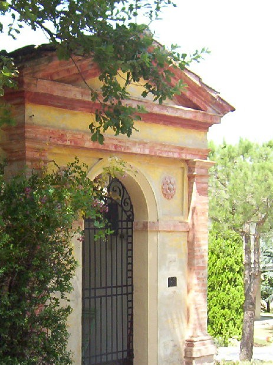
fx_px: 726
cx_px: 111
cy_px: 258
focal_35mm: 69
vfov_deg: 27.9
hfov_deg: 21.3
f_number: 2.76
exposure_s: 1/505
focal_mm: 5.54
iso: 100
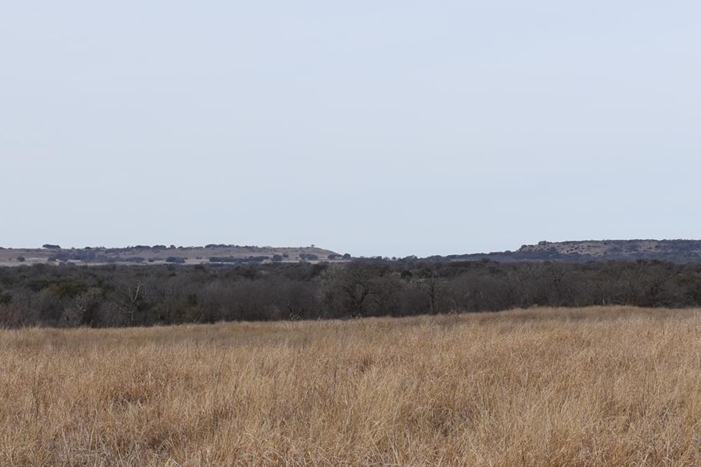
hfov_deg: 17.2
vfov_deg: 11.5
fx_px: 2317
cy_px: 202
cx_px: 294
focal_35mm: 119
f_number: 9
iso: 100
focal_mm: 38
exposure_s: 1/320
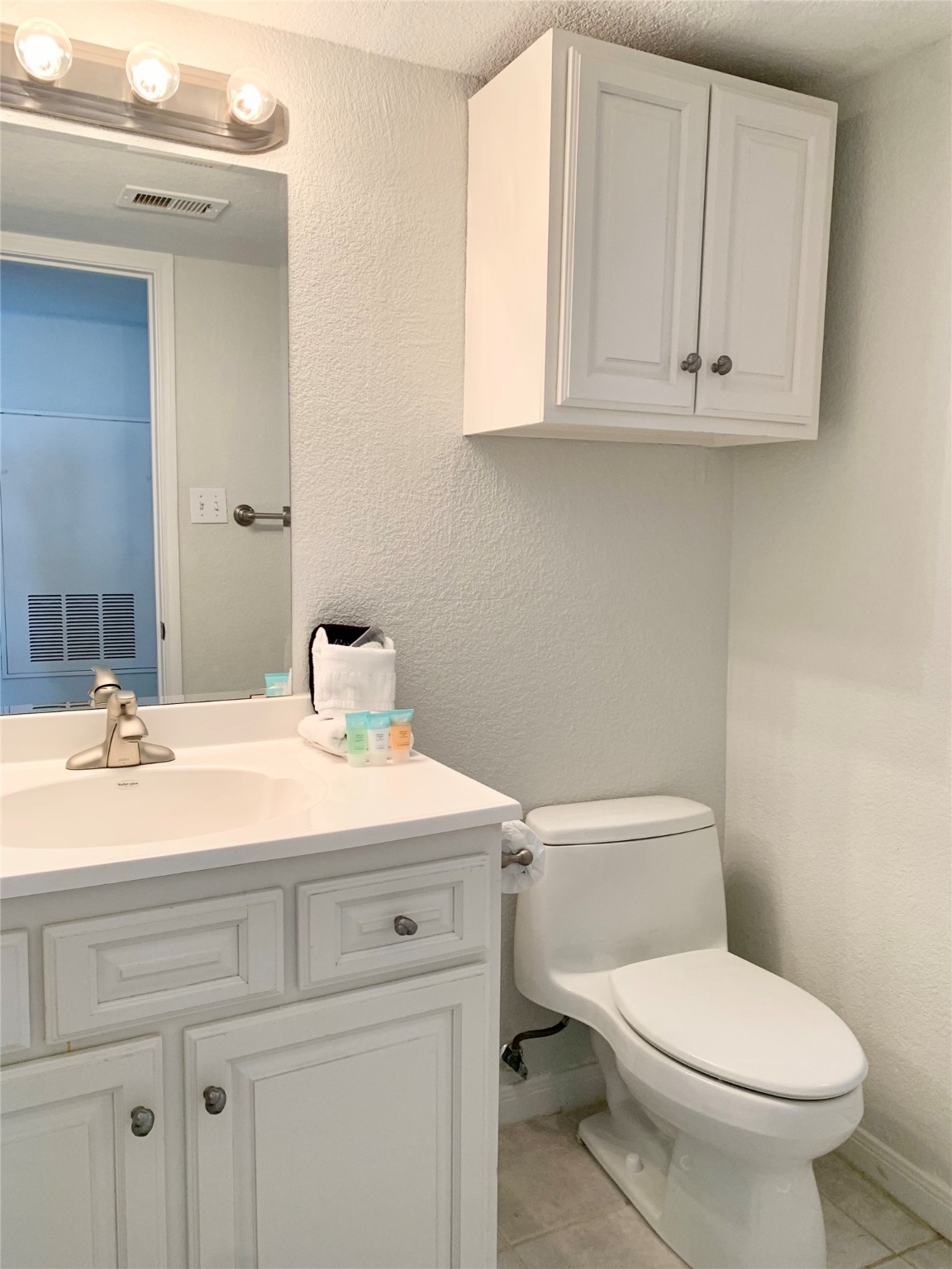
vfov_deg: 67.3
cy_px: 634
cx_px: 476
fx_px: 953
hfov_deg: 53.1
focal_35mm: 26
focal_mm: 4.25
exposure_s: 1/60
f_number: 1.8
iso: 80
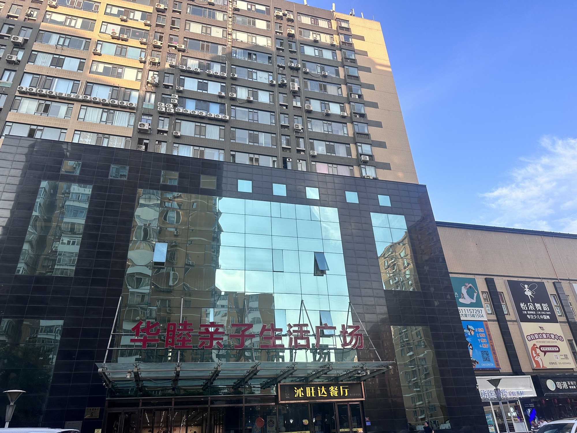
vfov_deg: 56.8
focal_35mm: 24
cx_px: 288
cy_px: 216
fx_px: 400
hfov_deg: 71.6
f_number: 1.78
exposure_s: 1/989
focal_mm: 6.86
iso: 80
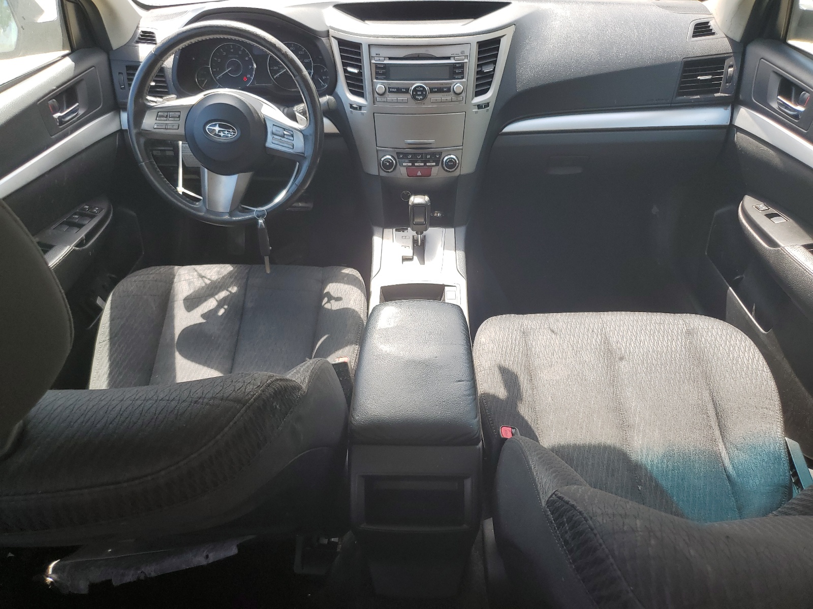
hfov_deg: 67.3
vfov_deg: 53.1
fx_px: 611
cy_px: 304
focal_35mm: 26
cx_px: 406
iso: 50
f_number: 1.5
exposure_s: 1/312
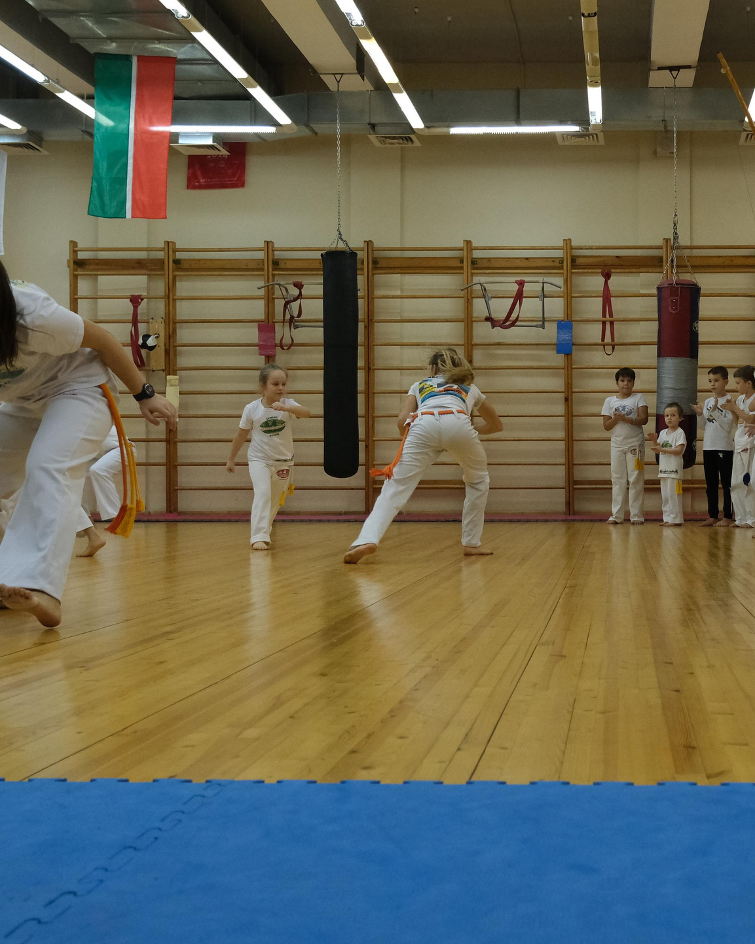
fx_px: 1397
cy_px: 434
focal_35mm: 50
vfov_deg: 37.3
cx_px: 595
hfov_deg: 29.6
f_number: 4
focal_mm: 19.7
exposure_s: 1/320
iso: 2500
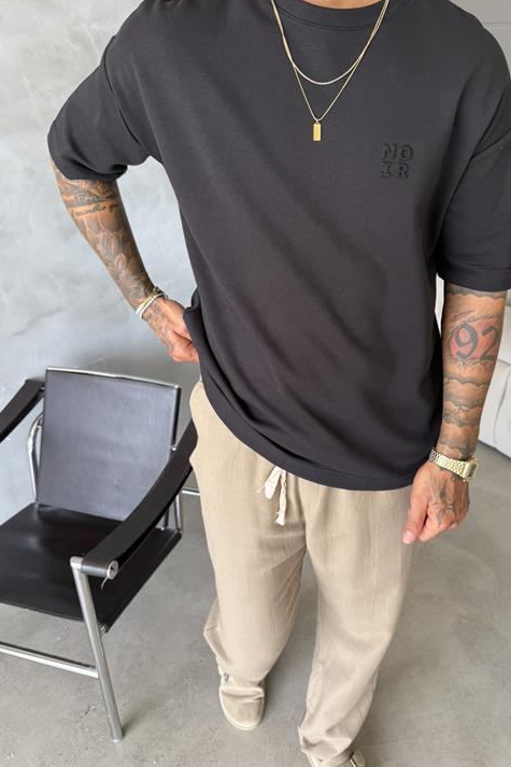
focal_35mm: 28
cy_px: 349
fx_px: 596
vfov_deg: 65.4
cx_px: 299
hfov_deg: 46.2
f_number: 1.78
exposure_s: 1/121
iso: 64
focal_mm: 6.76
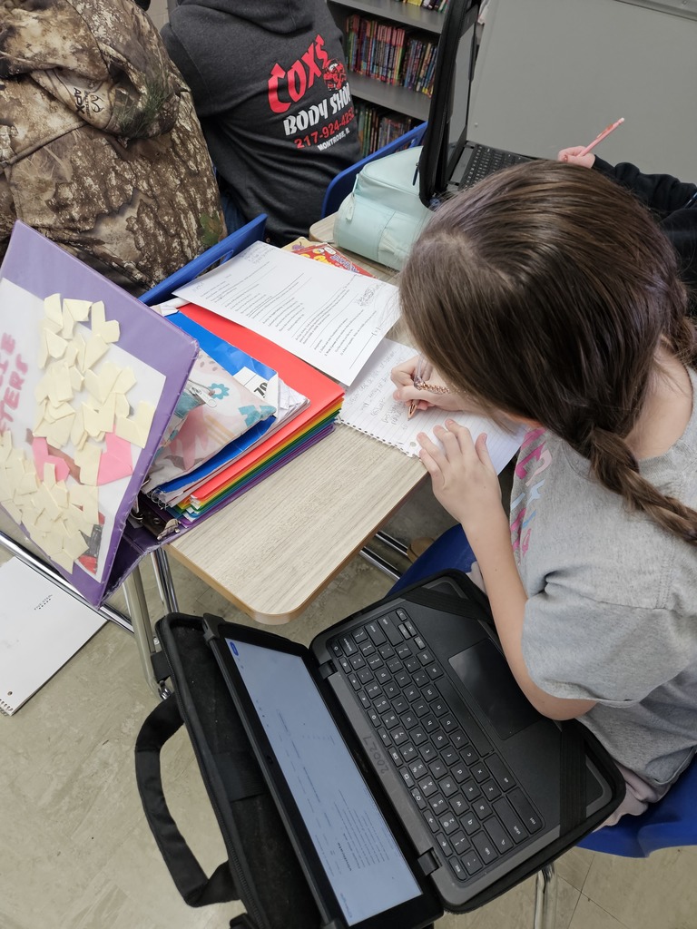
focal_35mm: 23
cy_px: 464
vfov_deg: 73.9
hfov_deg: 58.9
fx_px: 617
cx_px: 348
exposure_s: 1/120
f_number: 1.8
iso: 320
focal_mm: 5.4
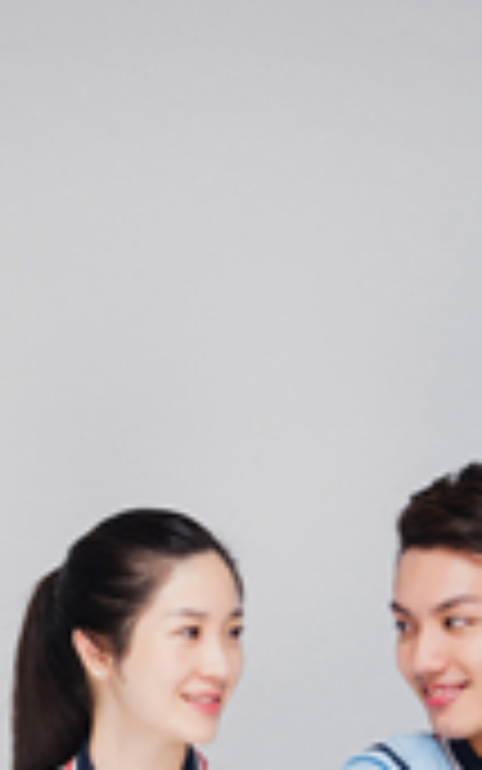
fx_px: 2142
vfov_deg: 20.0
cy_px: 702
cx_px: 329
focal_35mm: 102
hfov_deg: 12.8
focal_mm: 38
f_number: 13
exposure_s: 1/125
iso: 200
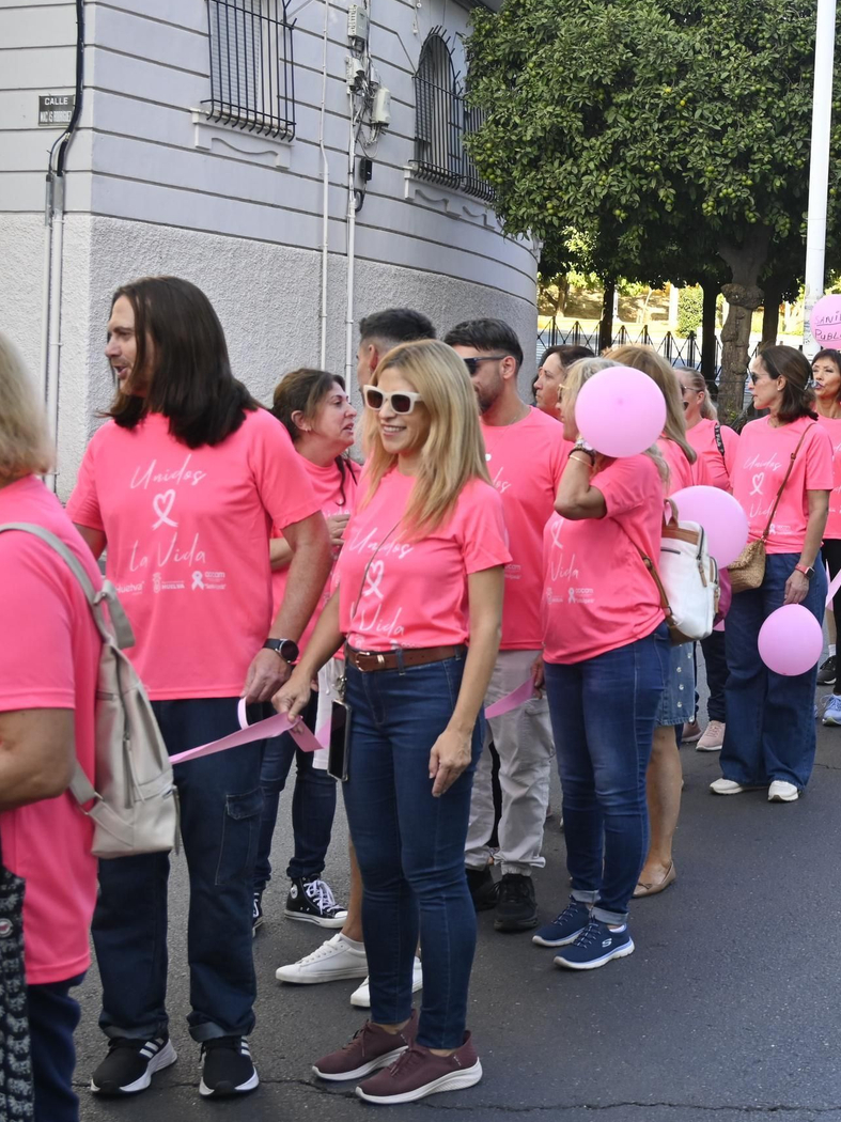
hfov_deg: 22.3
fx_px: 2065
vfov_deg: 30.4
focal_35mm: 64
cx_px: 801
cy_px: 554
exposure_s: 1/200
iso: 250
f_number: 5.6
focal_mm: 29
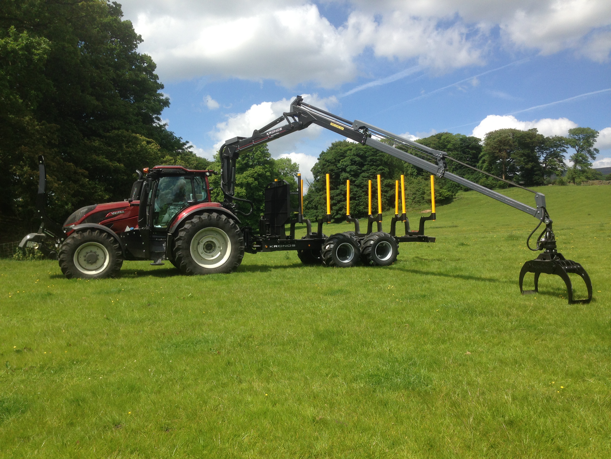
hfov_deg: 55.4
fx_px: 582
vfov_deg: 42.9
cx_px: 306
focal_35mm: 33
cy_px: 230
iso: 50
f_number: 2.4
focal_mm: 4.12
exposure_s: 1/1595
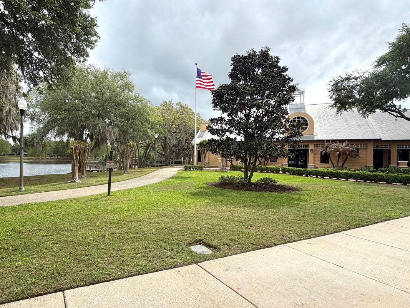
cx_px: 155
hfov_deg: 77.6
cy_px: 157
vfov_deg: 63.4
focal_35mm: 21
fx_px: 249
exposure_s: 1/770
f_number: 2.2
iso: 32
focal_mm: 2.22
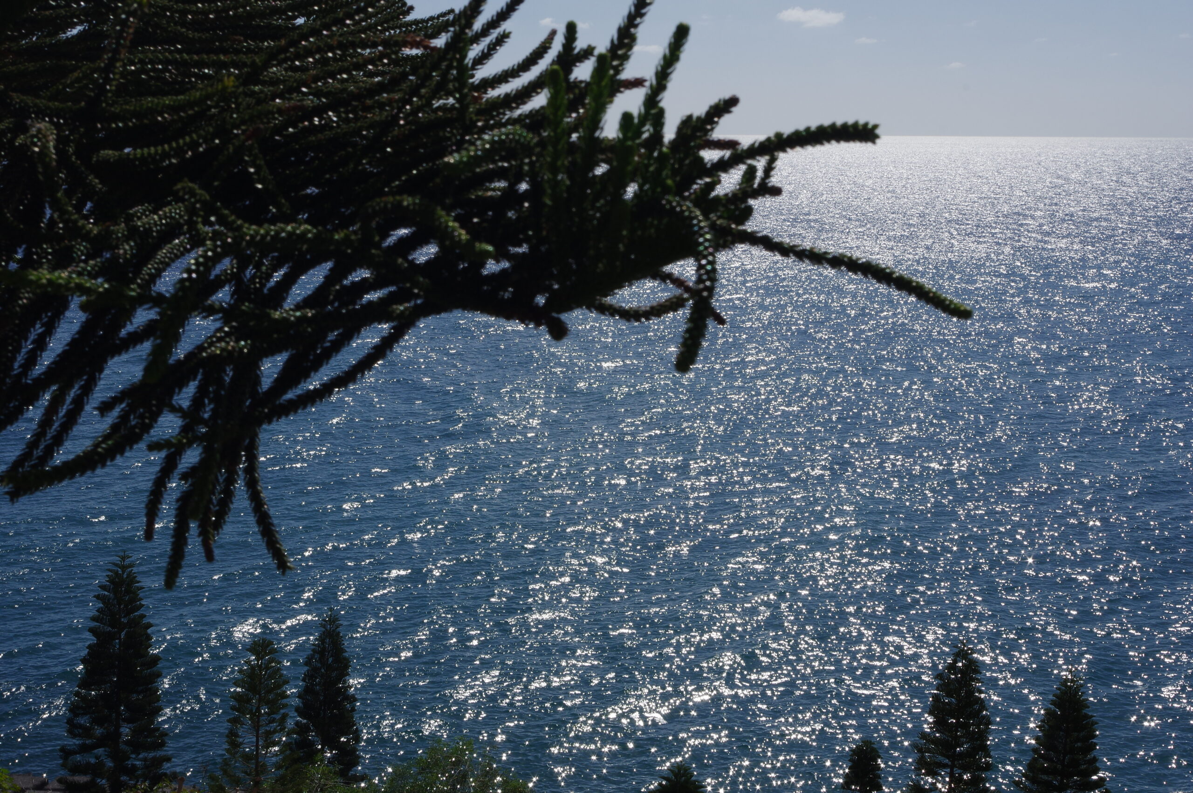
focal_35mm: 57
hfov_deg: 35.1
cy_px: 396
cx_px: 596
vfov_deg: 23.7
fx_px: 1887
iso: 200
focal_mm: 37.5
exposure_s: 1/250
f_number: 20
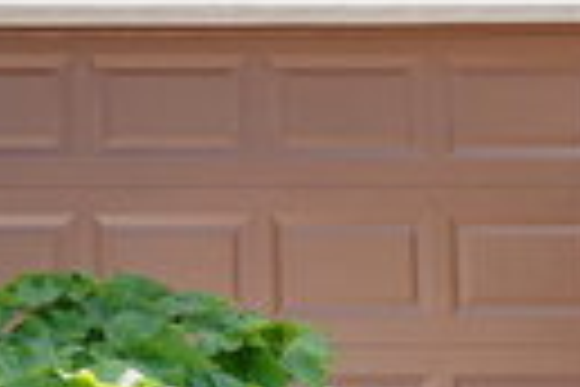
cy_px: 261
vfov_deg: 24.1
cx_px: -481
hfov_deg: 21.6
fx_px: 902
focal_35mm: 56
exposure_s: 1/125
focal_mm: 10
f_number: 9
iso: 160
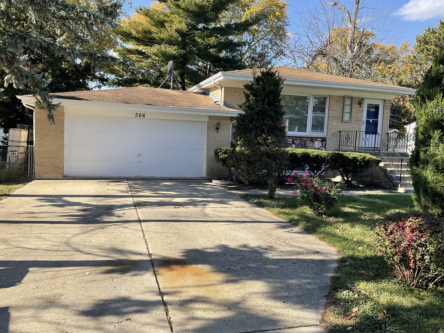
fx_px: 372
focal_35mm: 29
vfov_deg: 48.2
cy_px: 166
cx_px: 222
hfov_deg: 61.7
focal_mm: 3
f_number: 1.8
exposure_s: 1/792
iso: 16
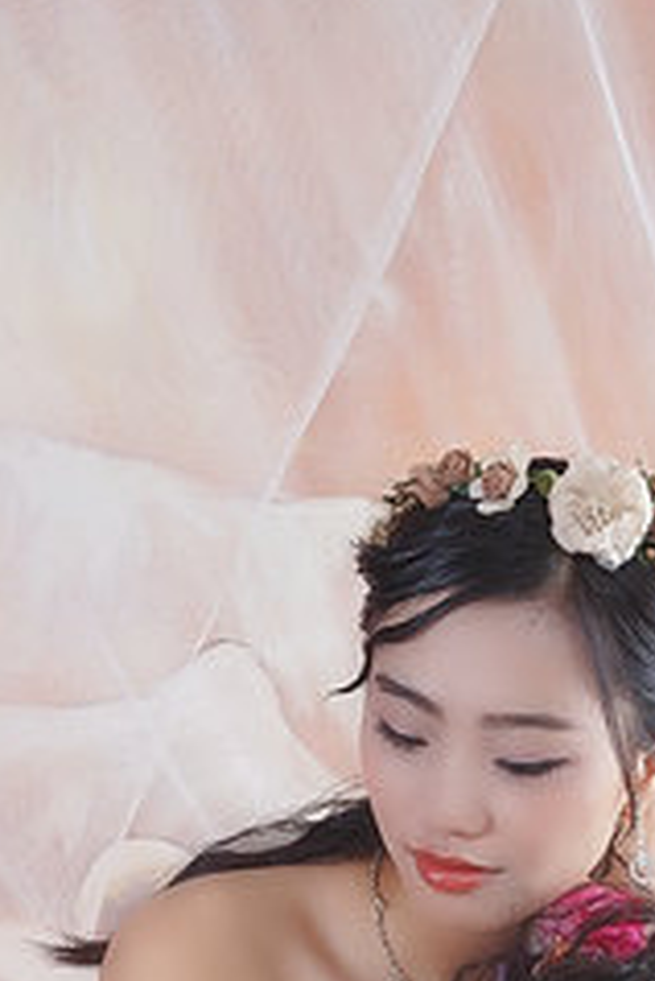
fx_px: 9619
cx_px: 581
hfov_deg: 3.9
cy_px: 1591
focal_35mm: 353
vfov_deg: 5.8
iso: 100
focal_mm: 70
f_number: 10
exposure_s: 1/125
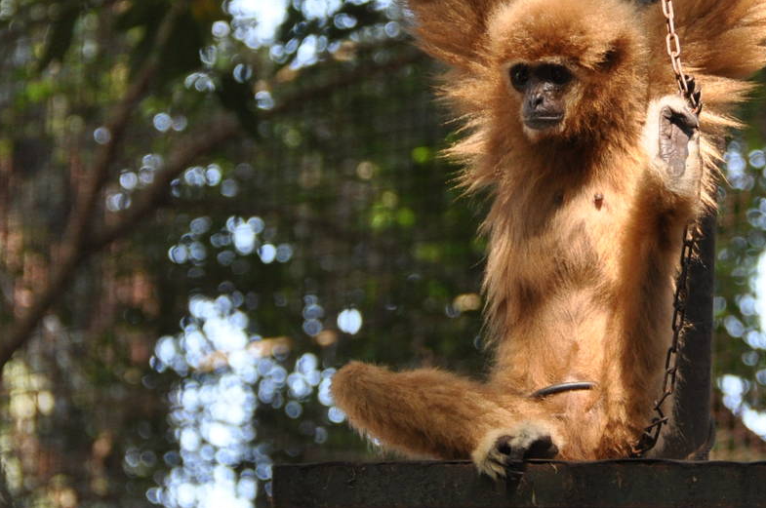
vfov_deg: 2.9
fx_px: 10071
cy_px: 41
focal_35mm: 474
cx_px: 585
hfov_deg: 4.4
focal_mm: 155
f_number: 5.6
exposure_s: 1/250
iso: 800
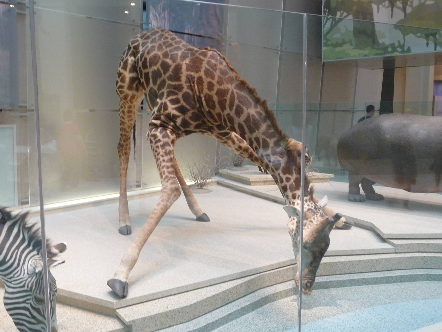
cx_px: 221
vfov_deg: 37.7
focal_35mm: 38
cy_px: 166
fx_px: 485
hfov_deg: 49.0
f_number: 3.8
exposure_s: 1/13
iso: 400
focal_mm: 6.3
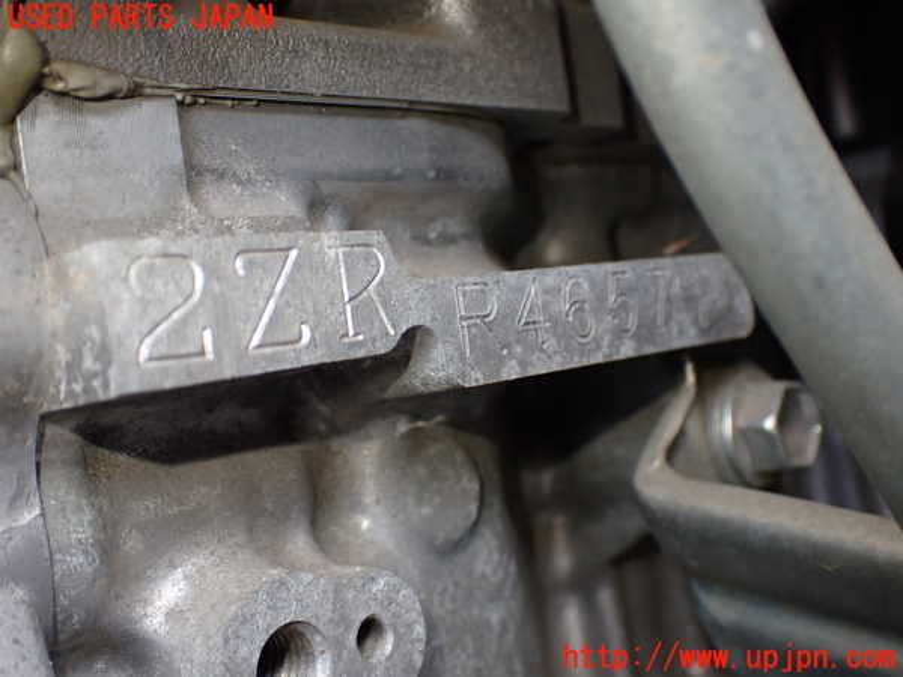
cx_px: 452
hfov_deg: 42.9
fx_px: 1148
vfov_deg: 32.9
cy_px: 338
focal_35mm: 44
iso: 400
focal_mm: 7.84
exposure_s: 1/160
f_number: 2.9
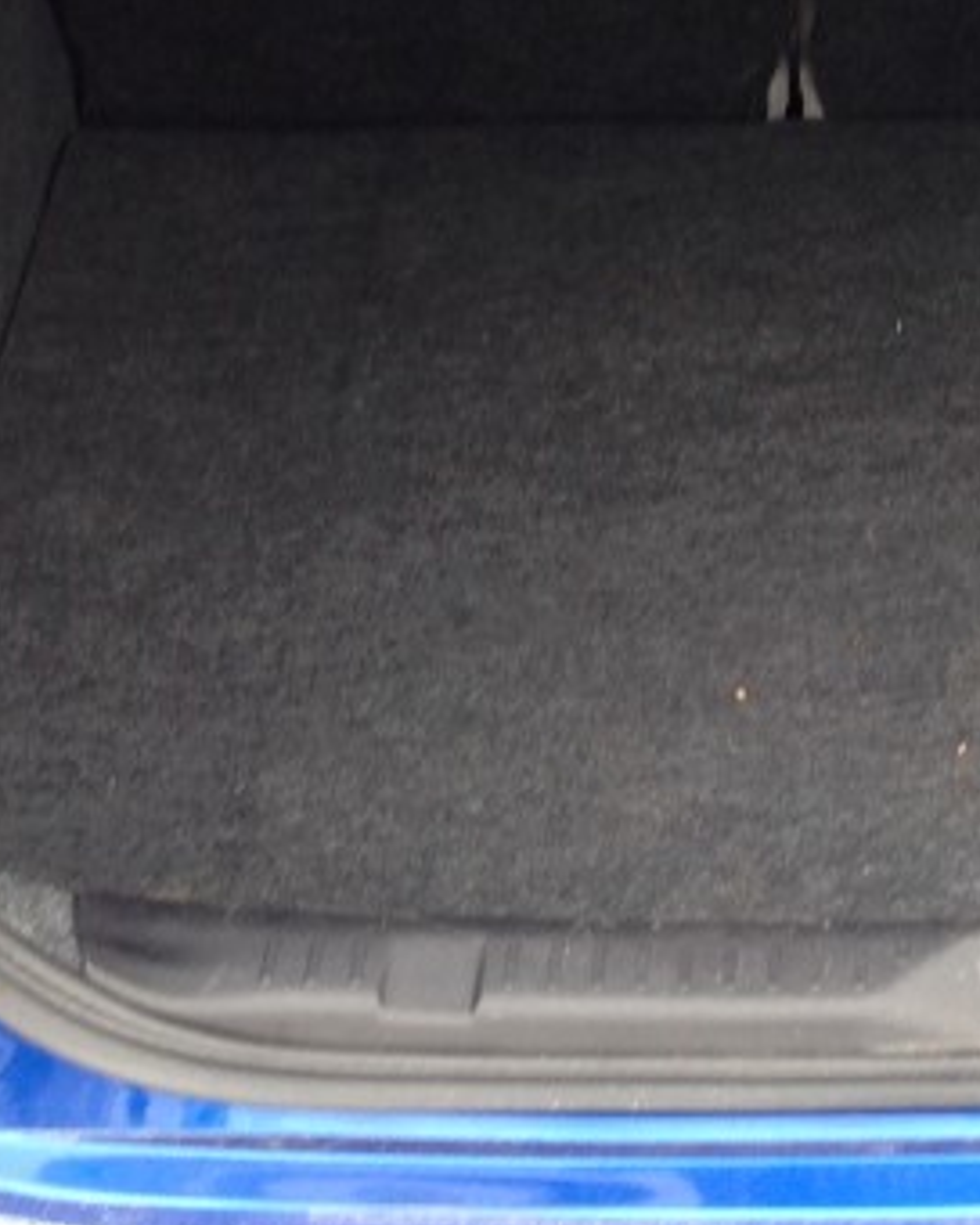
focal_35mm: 97
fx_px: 3517
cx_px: 1175
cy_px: 213
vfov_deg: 19.5
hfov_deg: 15.3
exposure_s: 1/24
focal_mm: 4.12
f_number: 2.4
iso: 64
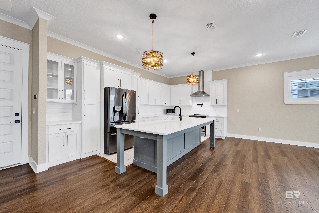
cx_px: 160
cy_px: 106
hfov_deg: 104.3
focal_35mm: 14
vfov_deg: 81.2
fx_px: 124
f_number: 13
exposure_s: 1/6
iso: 400
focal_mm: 14
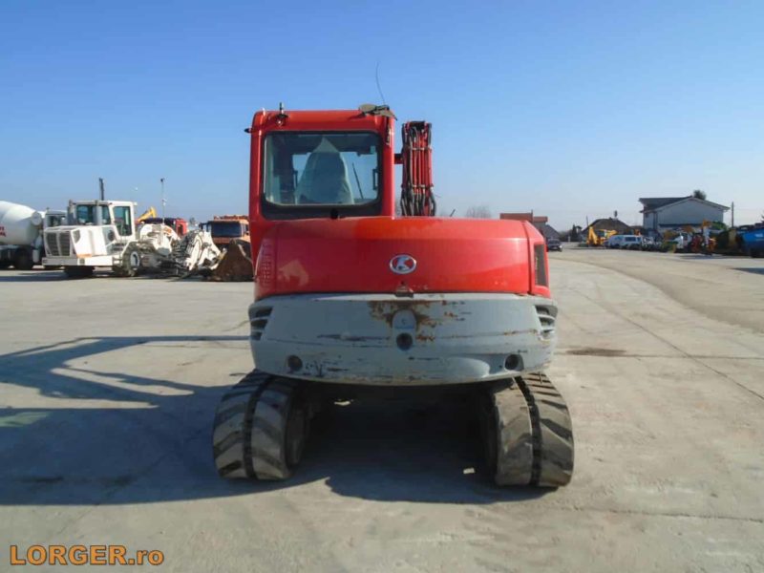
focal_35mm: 26
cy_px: 286
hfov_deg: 67.3
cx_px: 382
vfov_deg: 53.1
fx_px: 574
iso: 100
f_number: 8
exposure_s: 1/200
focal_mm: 4.6
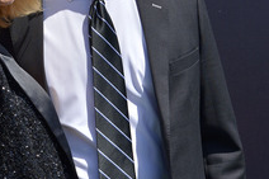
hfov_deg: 12.0
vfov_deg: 8.0
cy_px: 6
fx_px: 1269
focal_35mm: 170
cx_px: 47
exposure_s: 1/1250
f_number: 8
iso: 200
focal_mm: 80
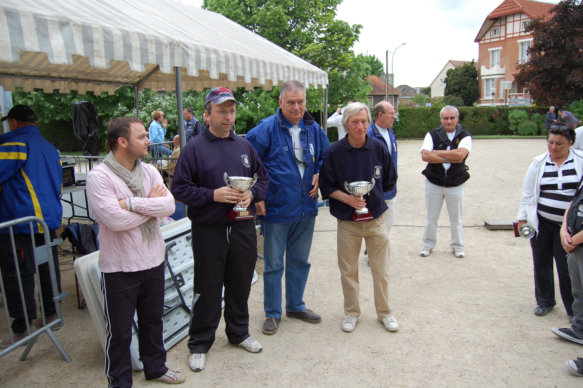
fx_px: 437
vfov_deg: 47.8
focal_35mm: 27
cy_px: 194
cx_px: 292
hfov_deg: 67.4
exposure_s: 1/80
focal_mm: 18
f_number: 4.5
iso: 200
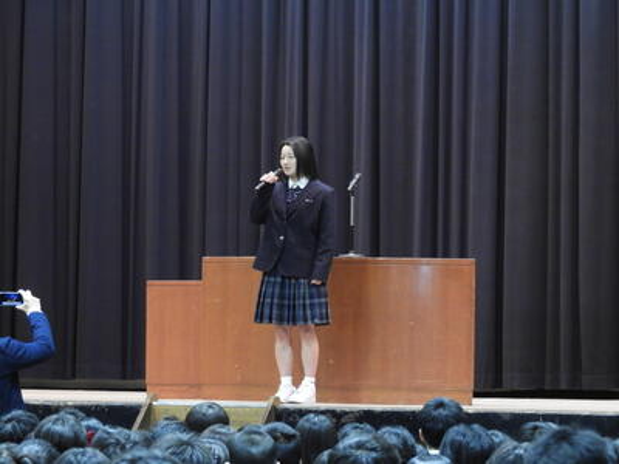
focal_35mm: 220
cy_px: 232
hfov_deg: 9.0
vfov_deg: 6.8
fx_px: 3934
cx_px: 310
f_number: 5.3
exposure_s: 1/13
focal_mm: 39.4
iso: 800
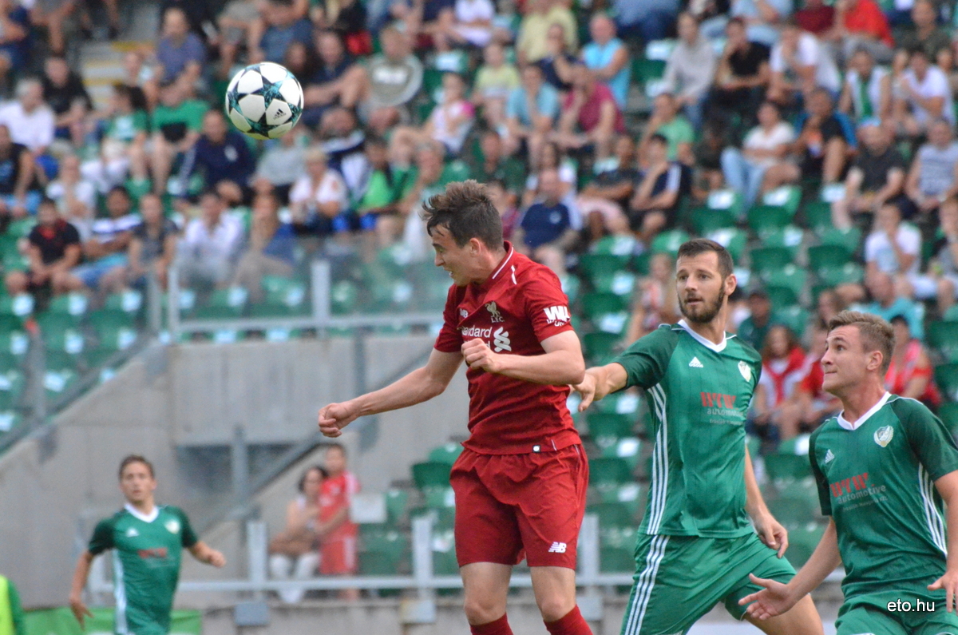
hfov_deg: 4.6
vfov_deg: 3.0
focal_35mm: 450
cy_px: 318
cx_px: 479
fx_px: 11951
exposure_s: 1/4000
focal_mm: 300
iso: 6400
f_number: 6.3
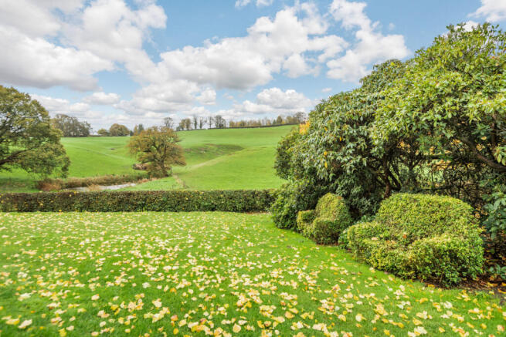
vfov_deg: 53.2
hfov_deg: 73.7
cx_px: 253
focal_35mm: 24
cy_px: 168
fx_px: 337
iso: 320
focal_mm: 24
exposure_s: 1/80
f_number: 4.5
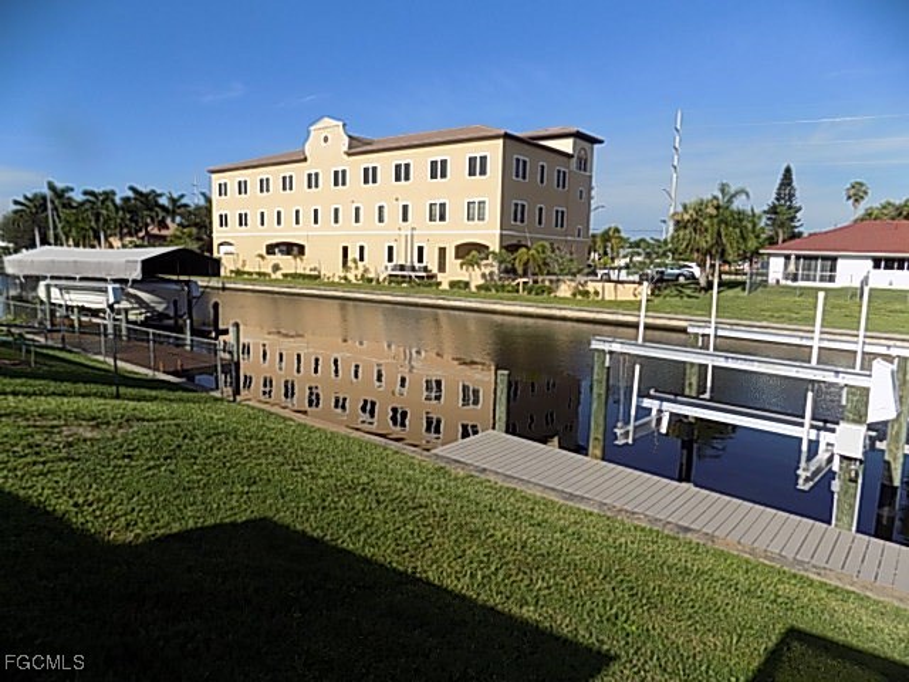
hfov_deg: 73.9
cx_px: 454
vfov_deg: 58.9
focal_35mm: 23
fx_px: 604
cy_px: 341
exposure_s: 1/160
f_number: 9.9
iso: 80
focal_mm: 4
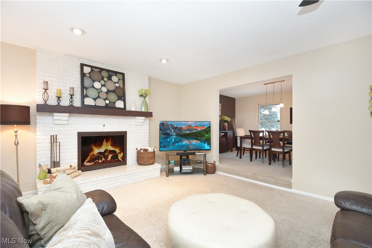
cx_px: 186
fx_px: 155
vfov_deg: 77.3
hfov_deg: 100.4
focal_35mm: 15
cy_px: 124
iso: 560
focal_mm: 10
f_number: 4
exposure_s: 1/30
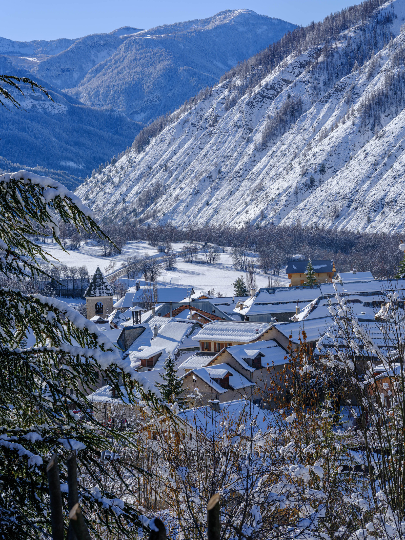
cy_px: 270
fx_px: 1560
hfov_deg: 14.8
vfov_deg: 19.6
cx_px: 202
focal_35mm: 100
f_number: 16
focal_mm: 126
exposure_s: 1/200
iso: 320
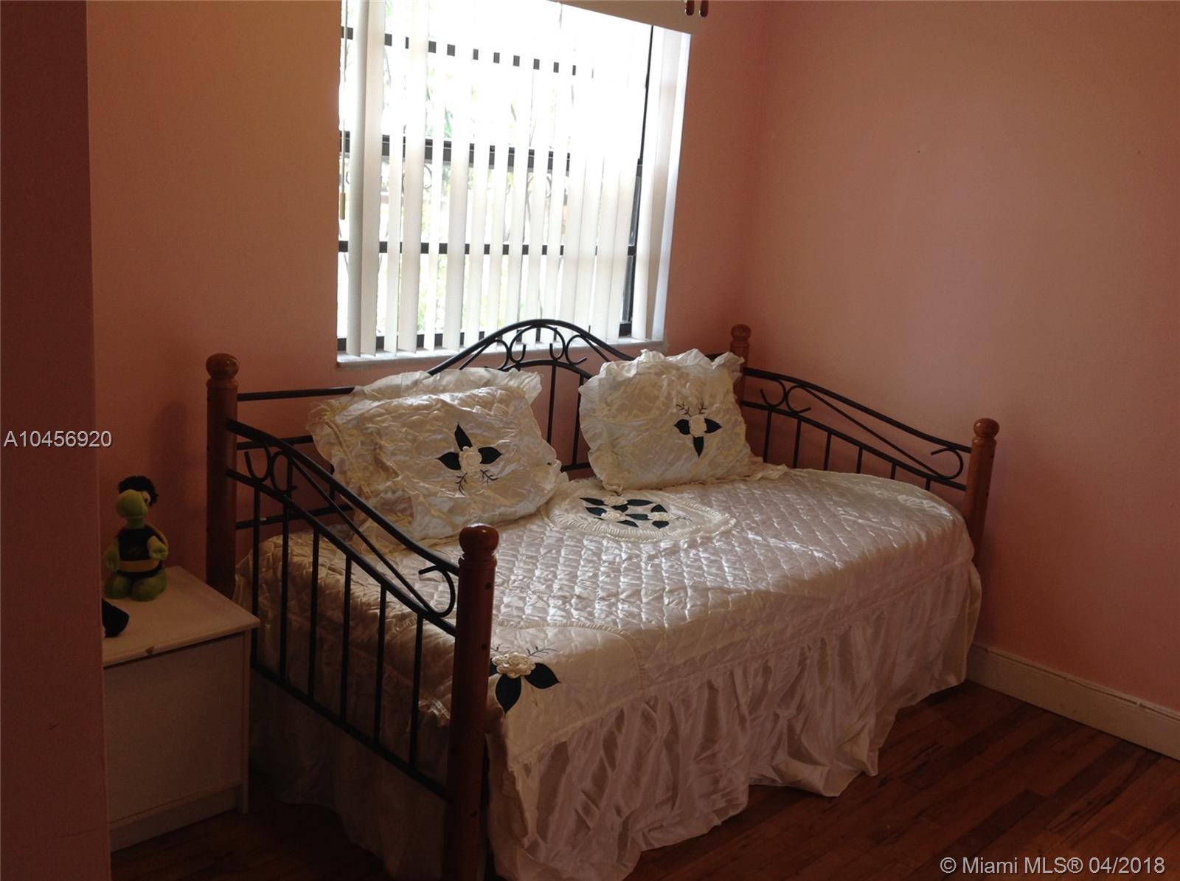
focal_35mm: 35
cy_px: 440
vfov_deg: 40.6
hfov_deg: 52.7
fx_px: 1191
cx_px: 590
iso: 50
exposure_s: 1/40
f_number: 2.4
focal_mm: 4.28
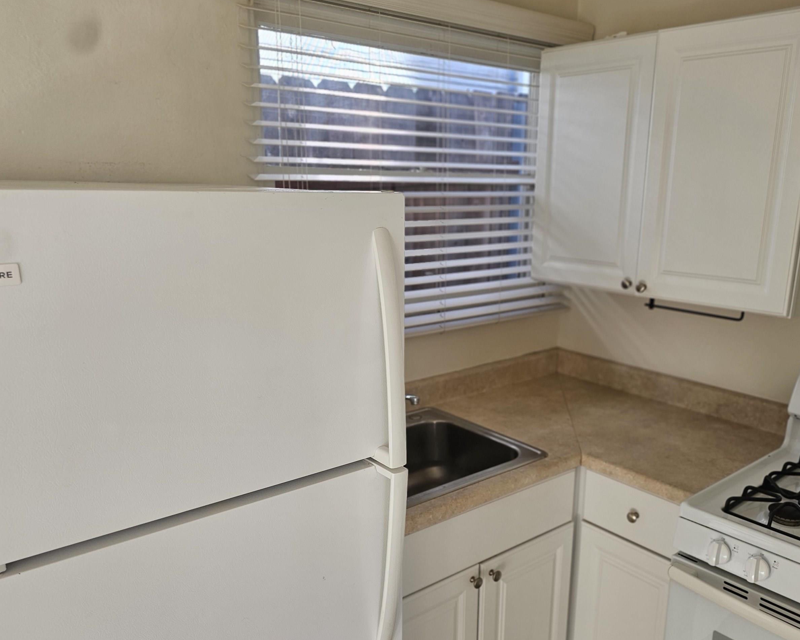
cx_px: 463
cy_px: 367
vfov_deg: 49.8
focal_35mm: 29
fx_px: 687
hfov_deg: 60.1
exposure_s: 1/120
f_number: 1.7
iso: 32
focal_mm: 6.3
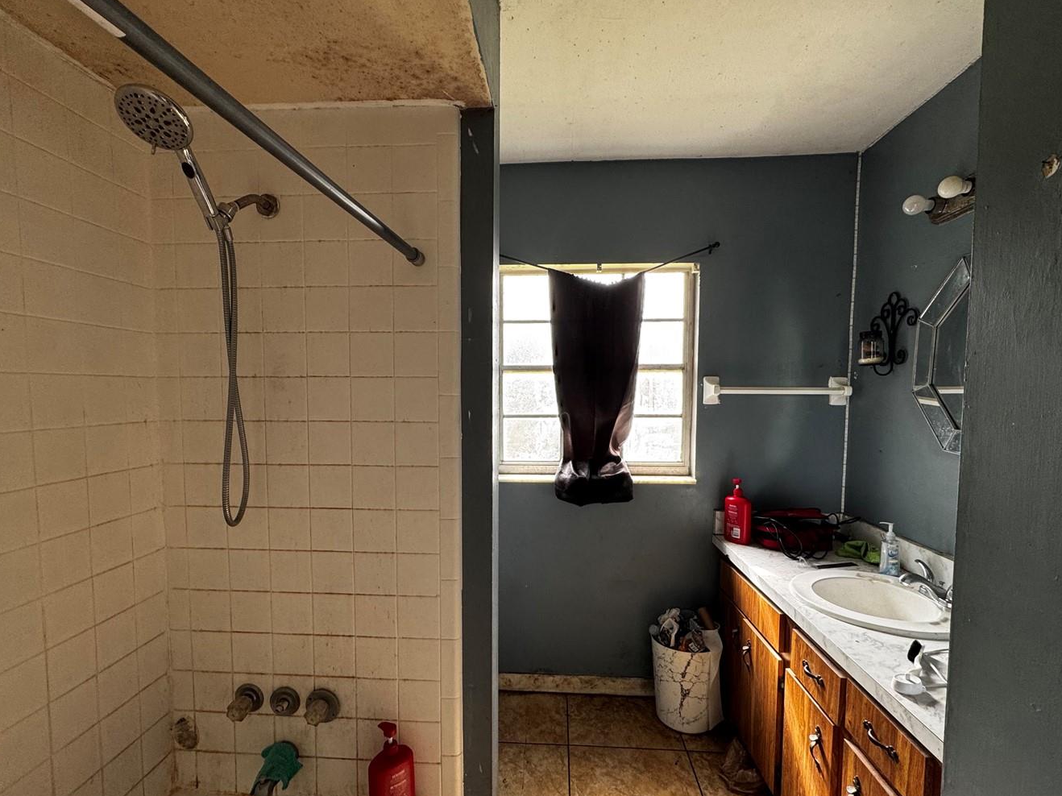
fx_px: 521
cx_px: 519
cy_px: 427
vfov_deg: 74.6
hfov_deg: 91.0
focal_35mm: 17
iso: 125
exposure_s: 1/99
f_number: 2.2
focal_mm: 2.22
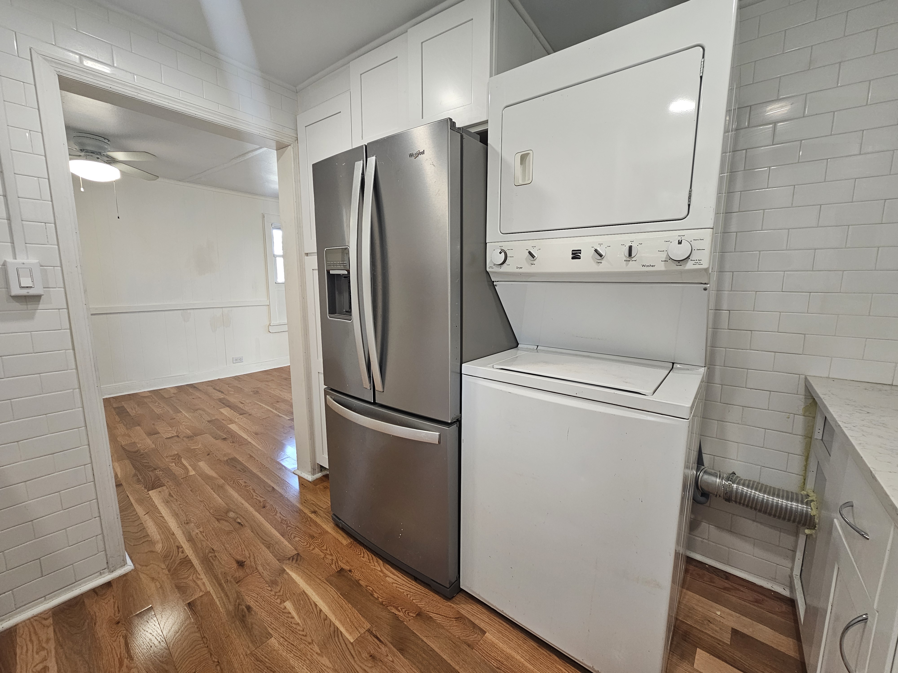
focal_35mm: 13
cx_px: 449
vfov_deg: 89.9
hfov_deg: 106.2
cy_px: 336
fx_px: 337
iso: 100
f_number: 2.2
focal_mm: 2.2
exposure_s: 1/60
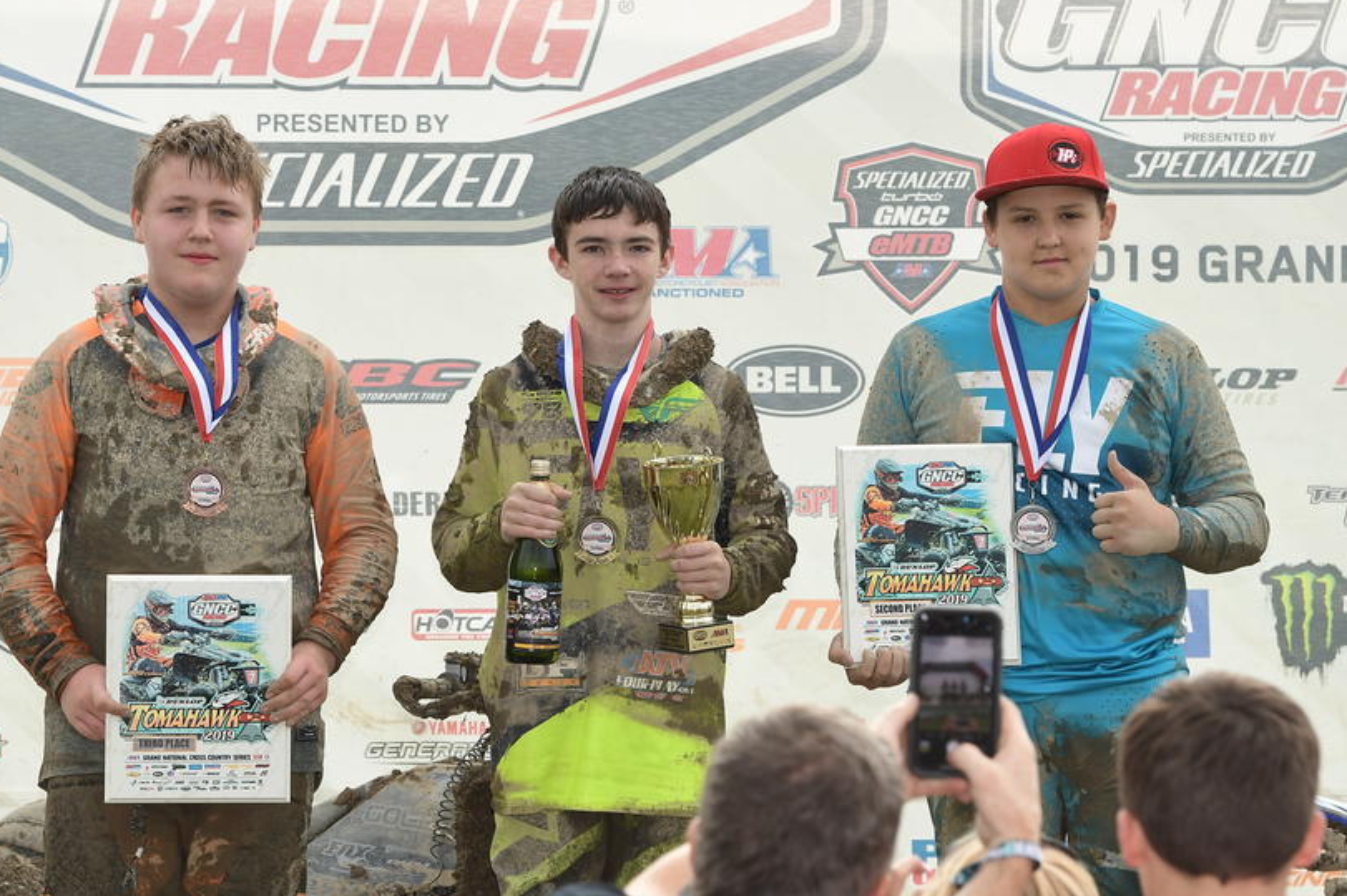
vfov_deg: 5.2
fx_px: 9784
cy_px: 415
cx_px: 576
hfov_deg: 7.9
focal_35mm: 262
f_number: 7.1
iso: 640
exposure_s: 1/400
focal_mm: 145
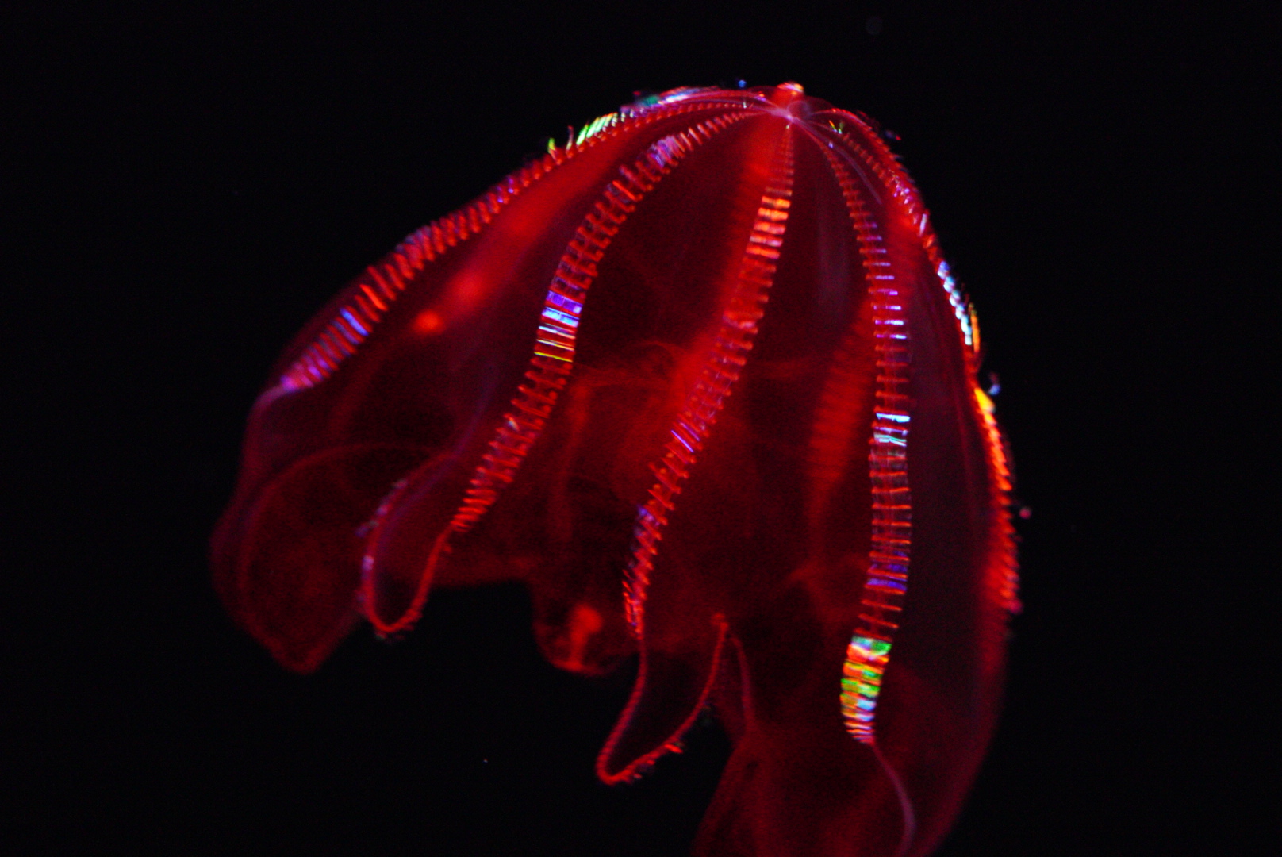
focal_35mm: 135
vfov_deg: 10.2
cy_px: 428
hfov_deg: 15.2
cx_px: 641
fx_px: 4811
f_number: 3.5
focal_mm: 90
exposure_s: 1/60
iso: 6400
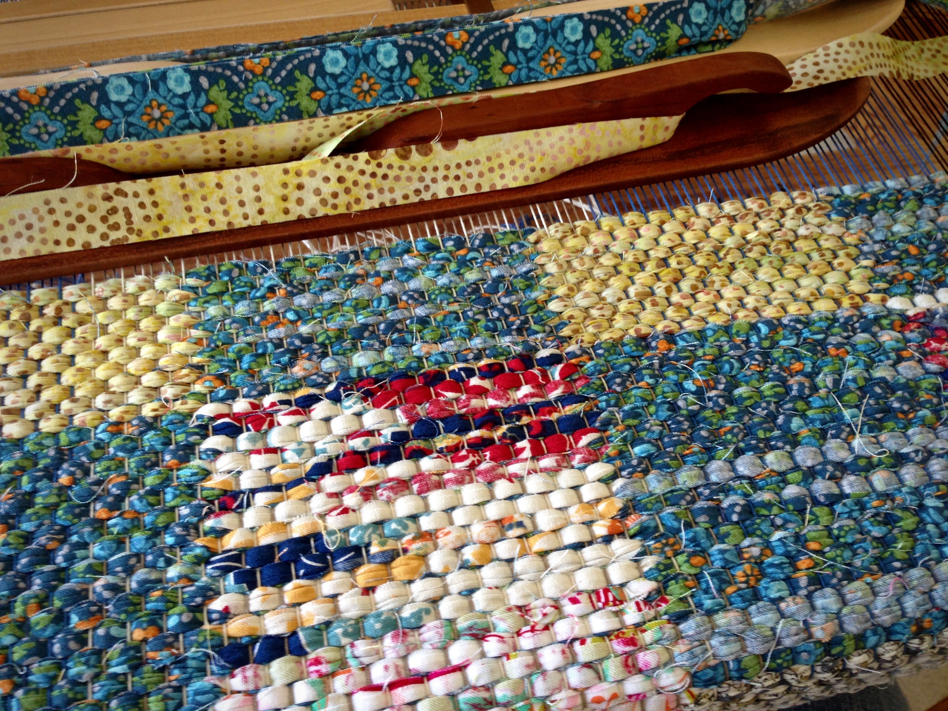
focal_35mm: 33
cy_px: 356
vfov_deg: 42.9
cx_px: 474
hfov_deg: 55.4
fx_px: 904
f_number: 2.4
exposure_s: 1/20
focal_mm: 4.12
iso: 80
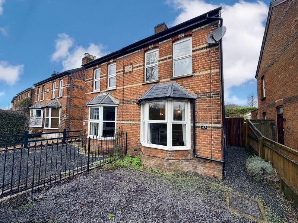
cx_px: 149
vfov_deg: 85.7
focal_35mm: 14
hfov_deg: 102.1
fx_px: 121
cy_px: 112
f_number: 2.2
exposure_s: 1/502
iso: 50
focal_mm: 2.22
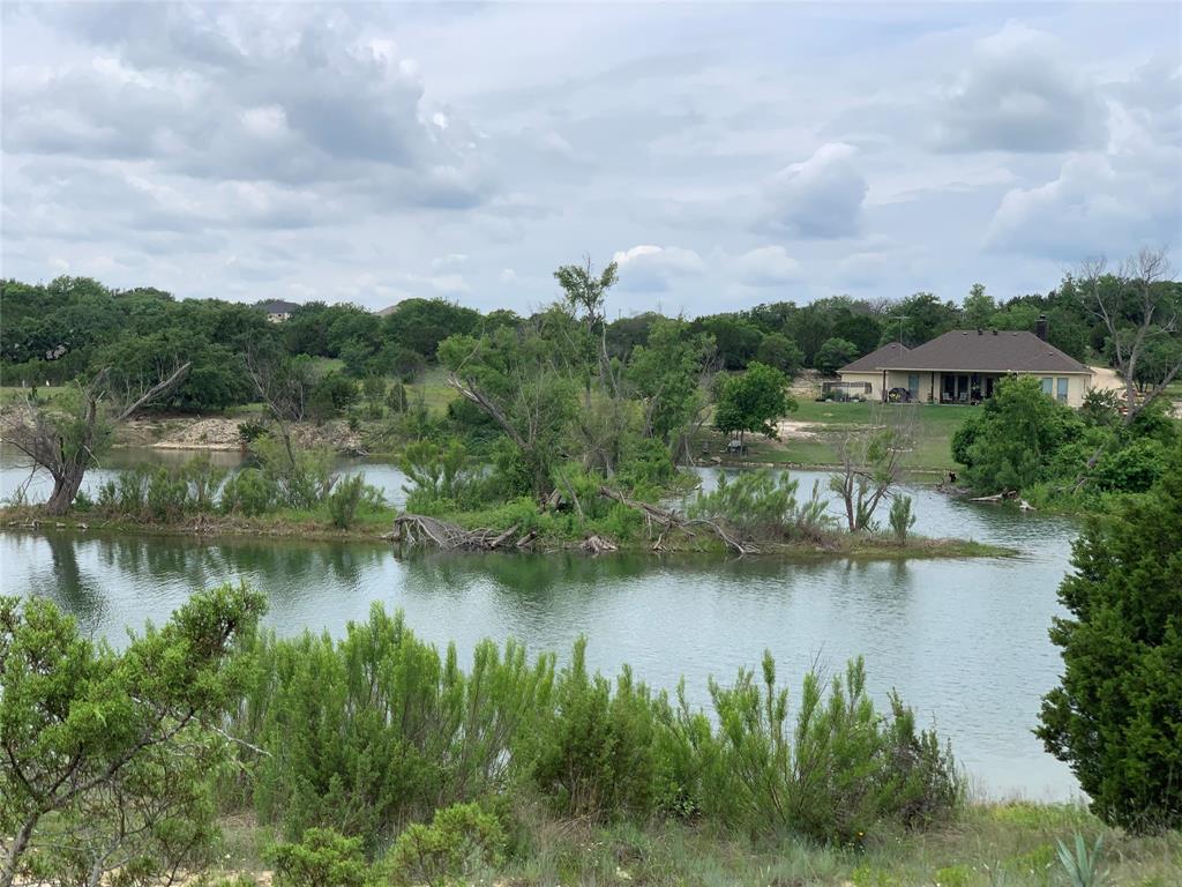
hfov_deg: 36.8
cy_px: 444
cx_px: 591
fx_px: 1776
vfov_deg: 28.0
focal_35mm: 52
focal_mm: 6
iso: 16
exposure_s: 1/1497
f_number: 2.4
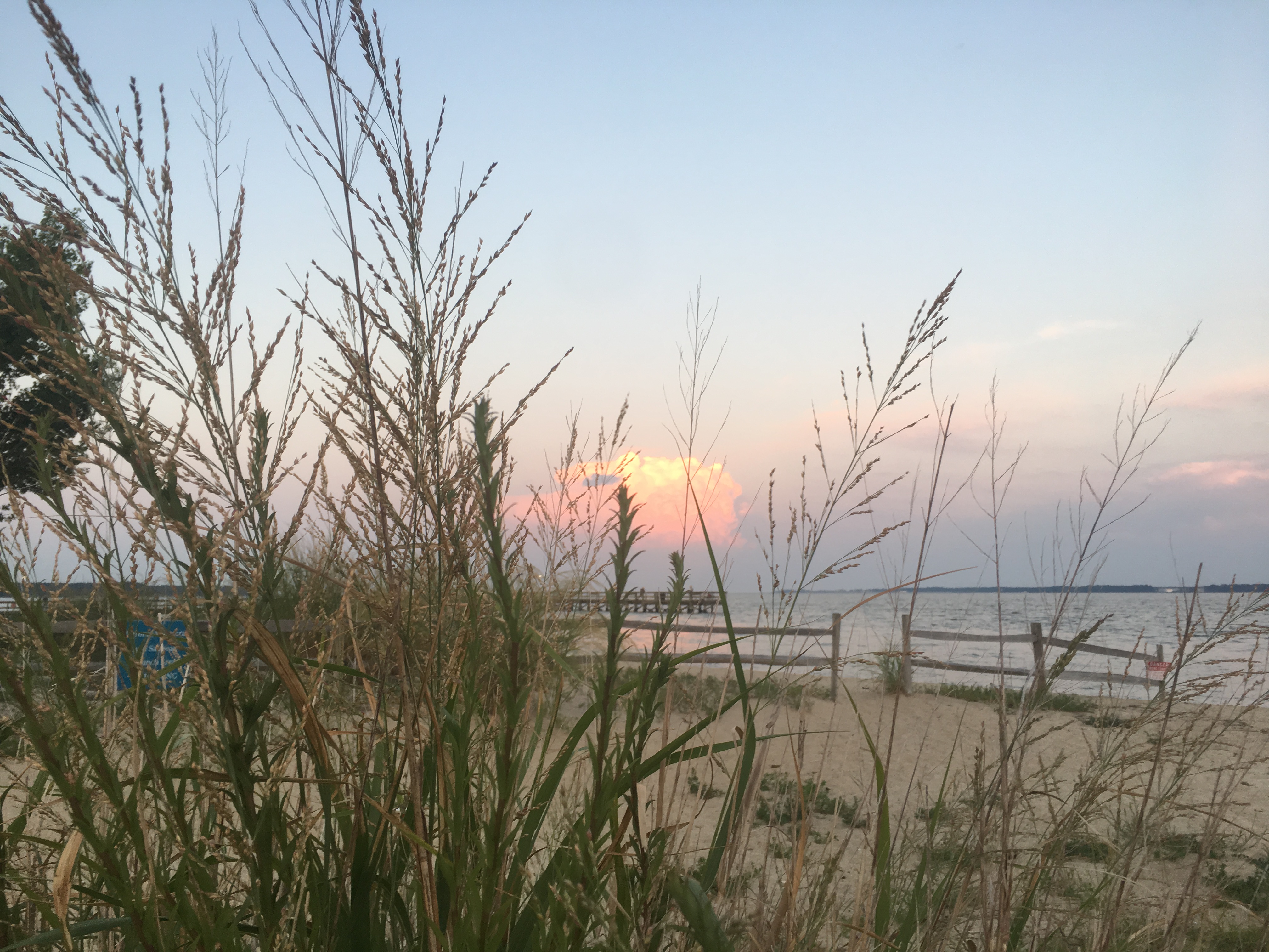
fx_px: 1063
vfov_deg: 48.2
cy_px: 476
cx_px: 634
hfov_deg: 61.7
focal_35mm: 29
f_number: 2.2
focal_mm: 4.15
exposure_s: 1/60
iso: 32
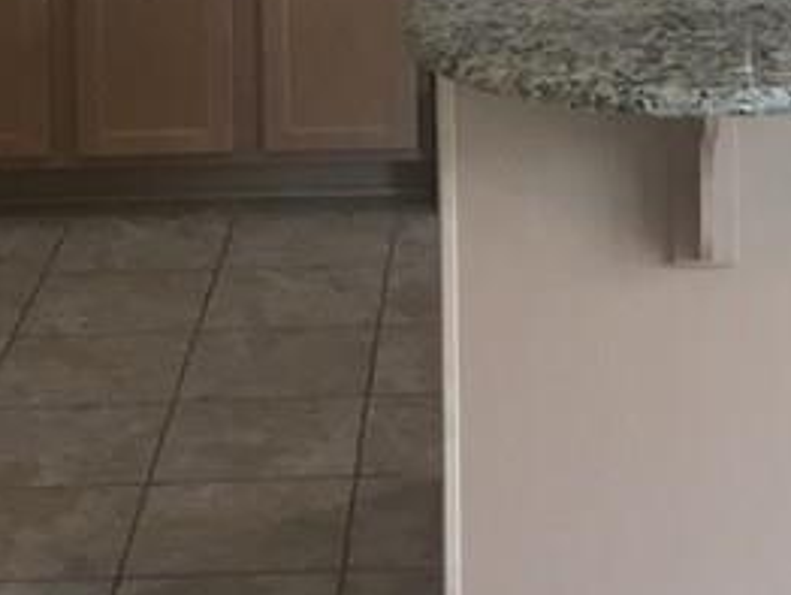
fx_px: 2767
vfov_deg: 11.6
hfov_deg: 16.1
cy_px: -384
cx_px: 667
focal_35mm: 121
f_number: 2.4
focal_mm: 3.3
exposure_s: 1/30
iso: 64
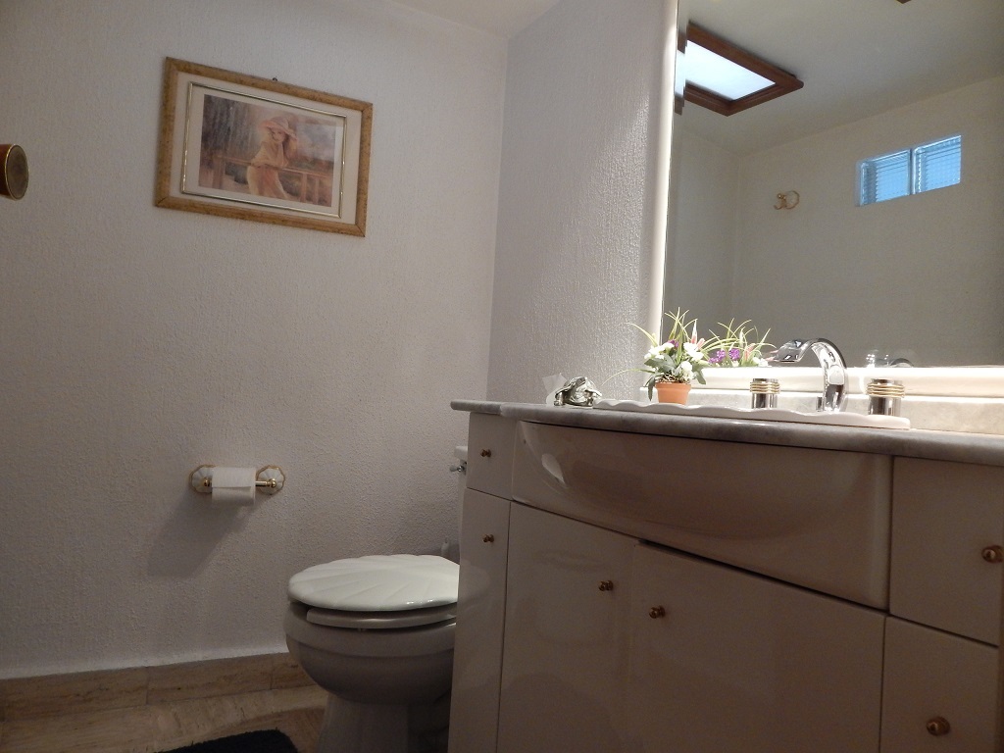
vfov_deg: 58.9
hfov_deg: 73.9
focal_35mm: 23
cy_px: 376
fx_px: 667
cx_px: 502
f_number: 3
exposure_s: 1/30
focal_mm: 4
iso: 360
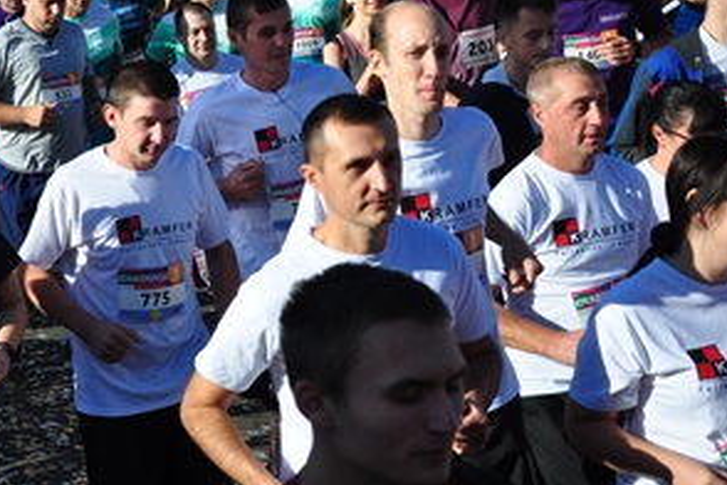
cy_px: 110
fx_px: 2100
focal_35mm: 104
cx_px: -2
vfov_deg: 13.1
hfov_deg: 19.1
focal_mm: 34
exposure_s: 1/1600
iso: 400
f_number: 6.3
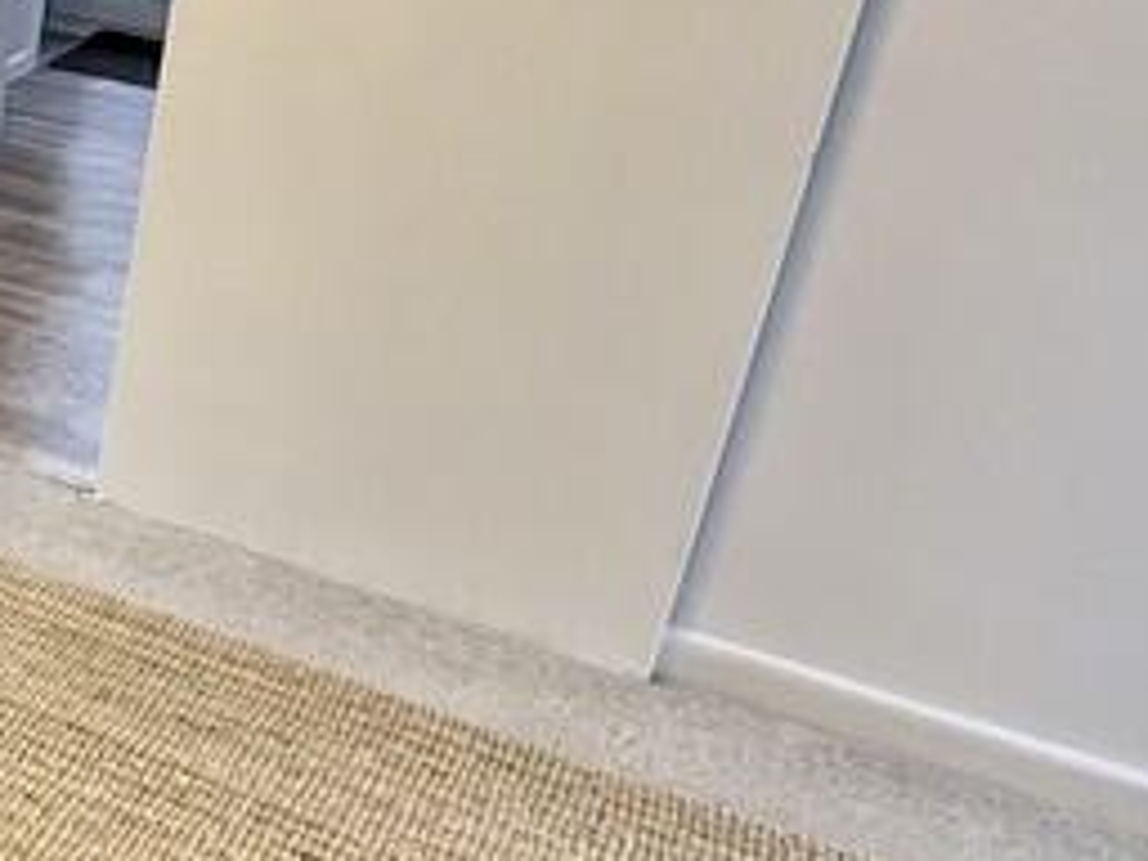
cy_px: 260
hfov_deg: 26.0
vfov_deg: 25.9
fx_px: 1857
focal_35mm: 56
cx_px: -543
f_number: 2.2
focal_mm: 2.22
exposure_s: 1/100
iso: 200
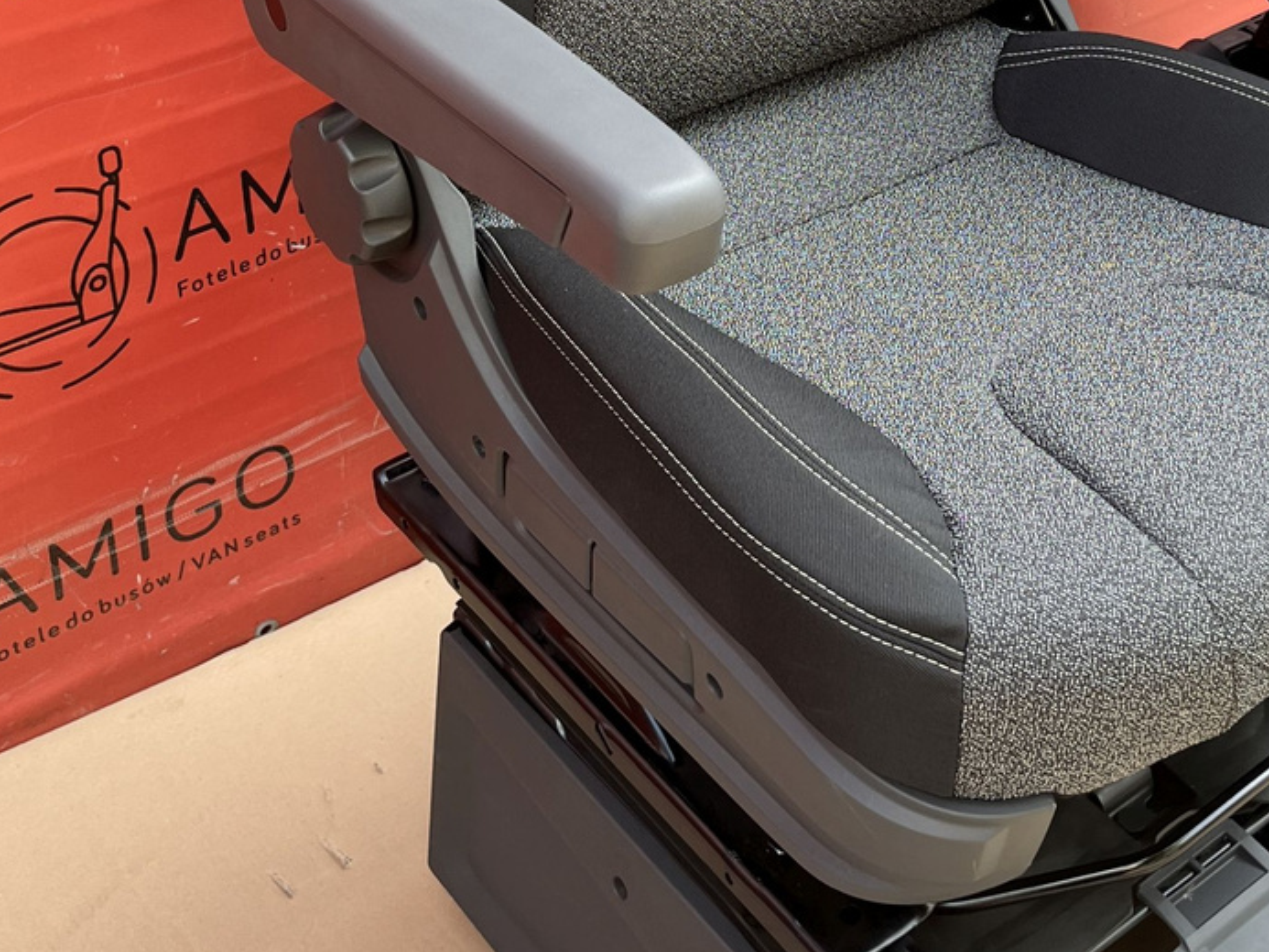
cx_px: 925
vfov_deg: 23.5
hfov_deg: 31.7
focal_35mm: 60
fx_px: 2200
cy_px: 31
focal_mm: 5.1
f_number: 1.6
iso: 40
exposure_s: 1/148
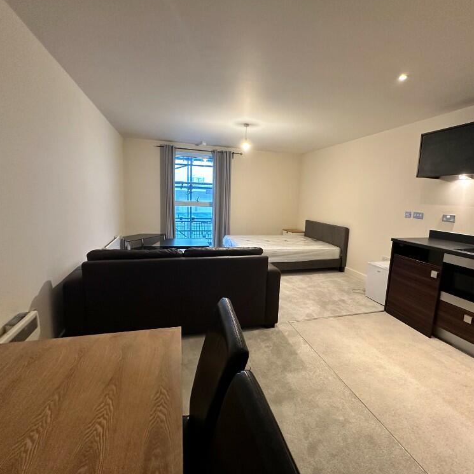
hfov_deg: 83.9
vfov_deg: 84.0
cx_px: 251
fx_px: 263
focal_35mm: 17
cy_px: 235
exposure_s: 1/50
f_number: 2.2
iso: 320
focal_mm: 2.22
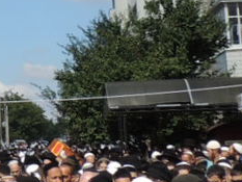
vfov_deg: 10.2
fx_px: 1007
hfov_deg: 12.5
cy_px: -34
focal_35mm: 144
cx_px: -196
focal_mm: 4.3
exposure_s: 1/1000
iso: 100
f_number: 3.7
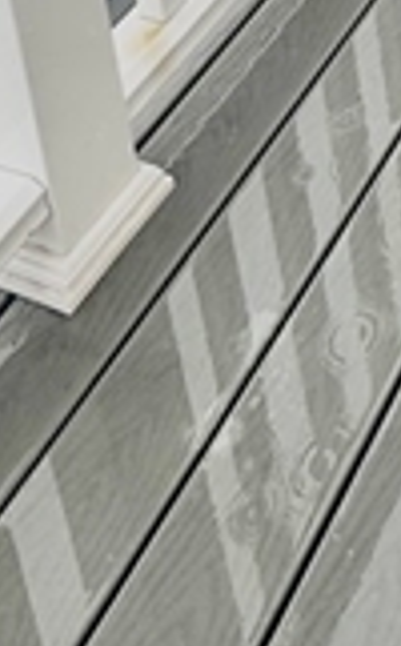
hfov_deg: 15.4
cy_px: -710
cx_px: 750
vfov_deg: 17.7
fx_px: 1247
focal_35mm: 71
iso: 40
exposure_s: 1/203
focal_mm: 2.22
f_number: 2.2
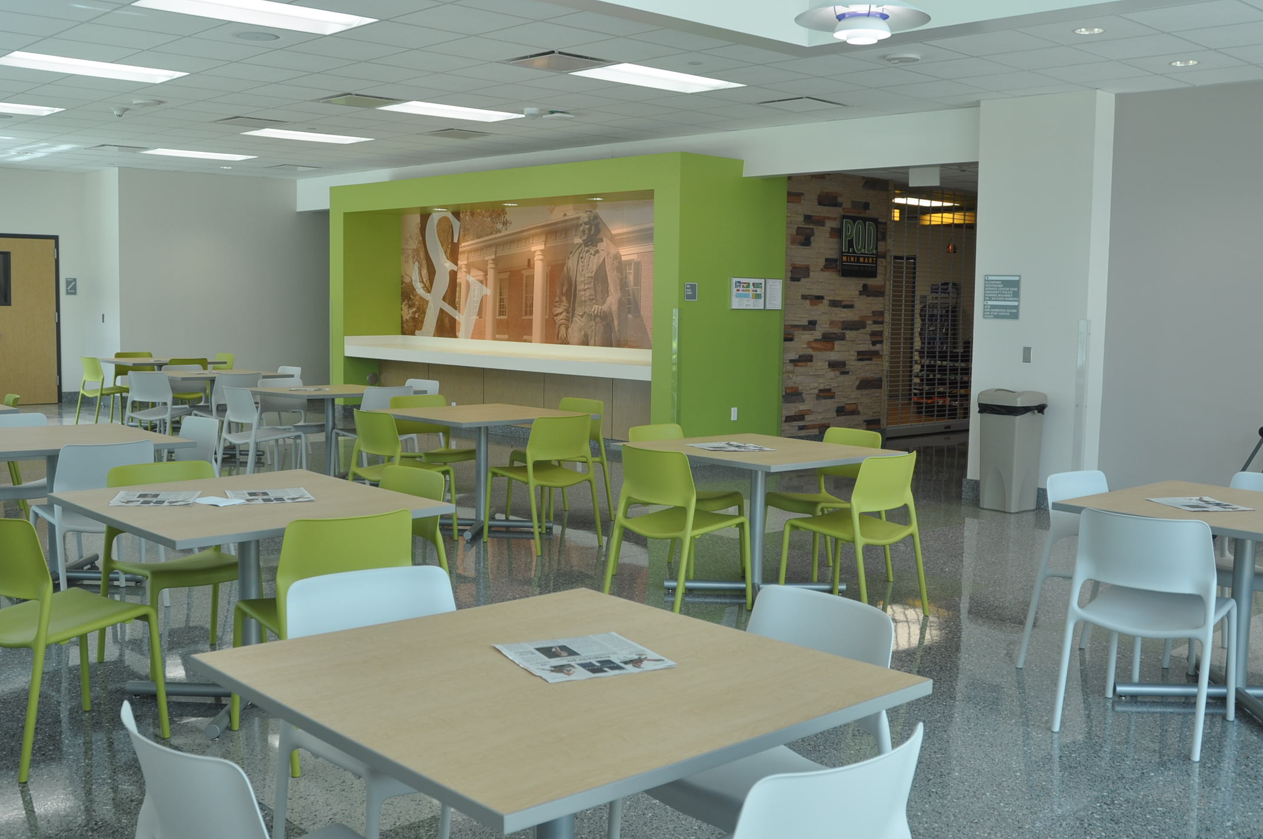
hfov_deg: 53.2
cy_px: 420
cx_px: 632
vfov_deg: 36.8
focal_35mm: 36
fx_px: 1261
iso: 200
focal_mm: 24
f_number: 5.6
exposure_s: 1/30
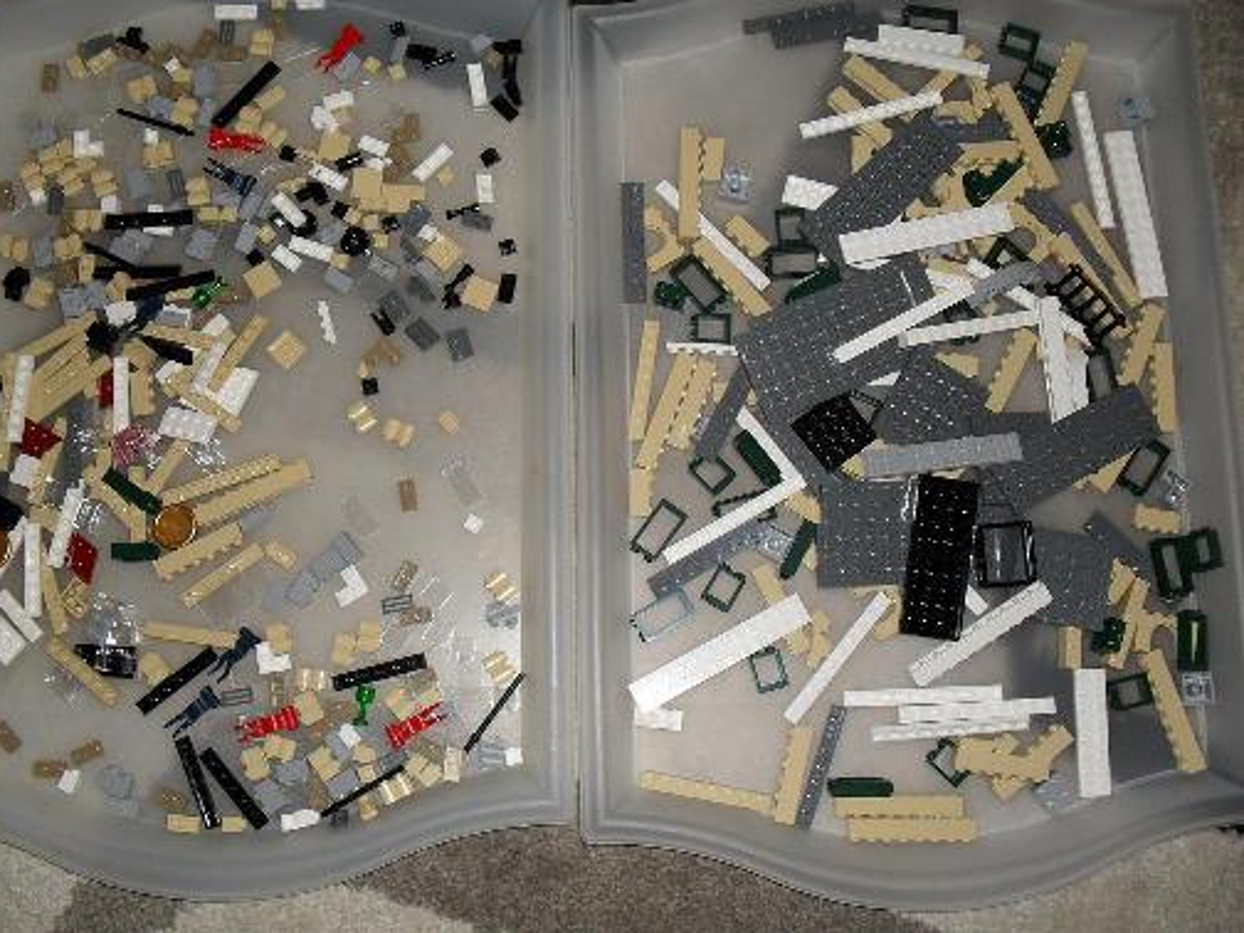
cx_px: 606
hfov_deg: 51.3
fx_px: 1294
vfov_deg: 39.7
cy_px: 460
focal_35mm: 36
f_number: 3.2
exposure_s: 1/45
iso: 200
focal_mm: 6.3
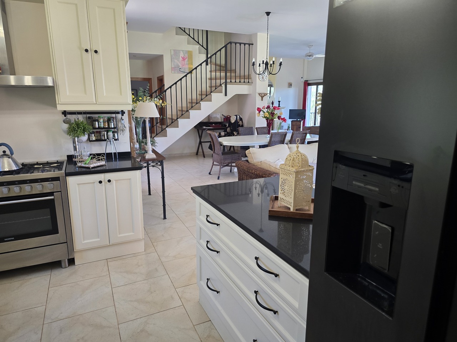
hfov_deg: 73.9
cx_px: 228
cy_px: 171
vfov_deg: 58.9
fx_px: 304
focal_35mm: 23
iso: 160
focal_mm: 6.3
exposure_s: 1/100
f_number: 1.7
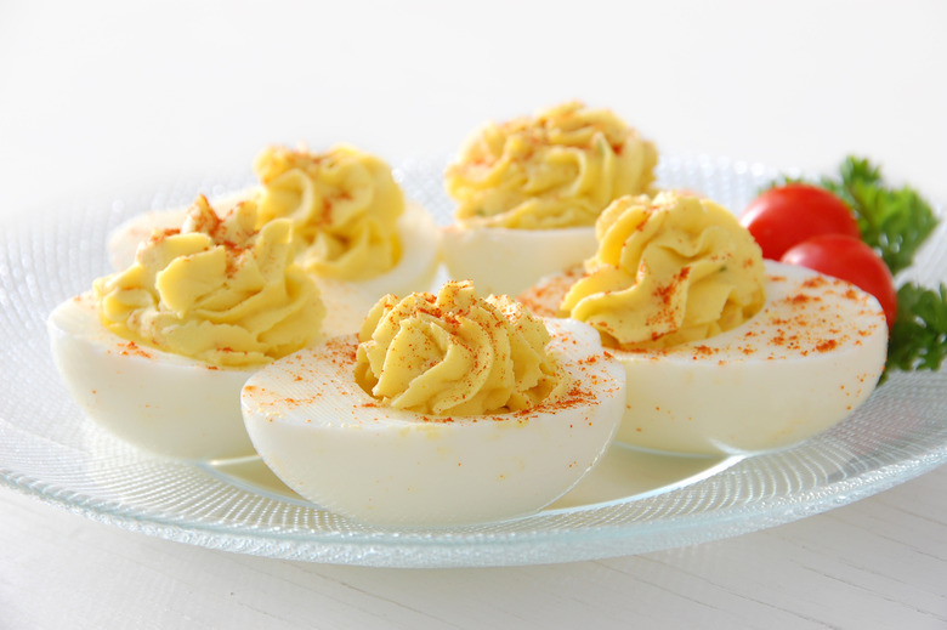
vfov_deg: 6.8
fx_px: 5323
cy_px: 315
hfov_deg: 10.2
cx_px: 474
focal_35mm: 202
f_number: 11
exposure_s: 1/800
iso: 200
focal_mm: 135
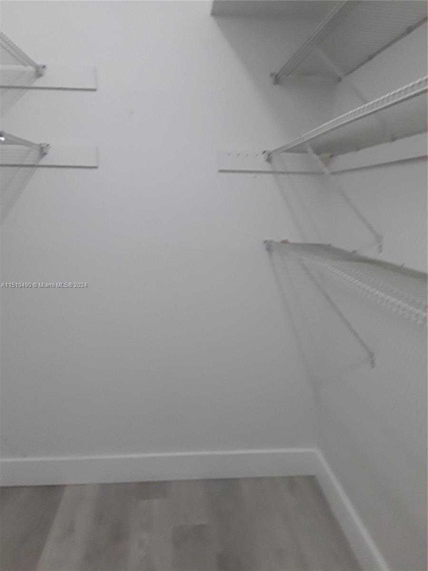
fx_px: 445
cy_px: 286
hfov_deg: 51.4
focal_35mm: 27
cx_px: 214
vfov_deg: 65.3
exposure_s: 1/24
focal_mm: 2.91
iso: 160
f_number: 1.9
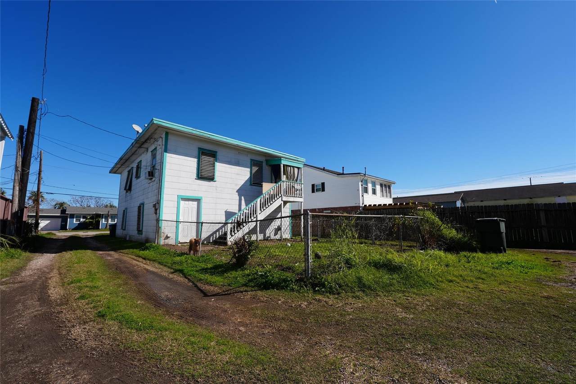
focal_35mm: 14
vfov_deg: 81.2
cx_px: 288
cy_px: 192
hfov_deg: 104.2
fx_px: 224
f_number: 10
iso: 80
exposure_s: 1/200
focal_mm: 14
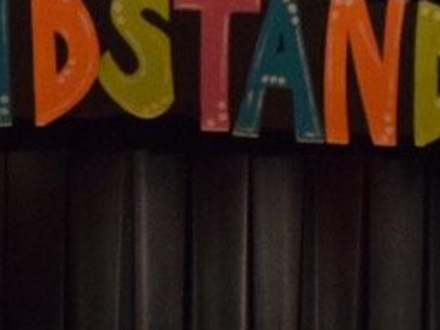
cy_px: 980
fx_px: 2607
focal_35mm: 205
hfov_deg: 9.5
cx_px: -108
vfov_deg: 6.6
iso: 2500
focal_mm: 18
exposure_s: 1/60
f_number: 3.5
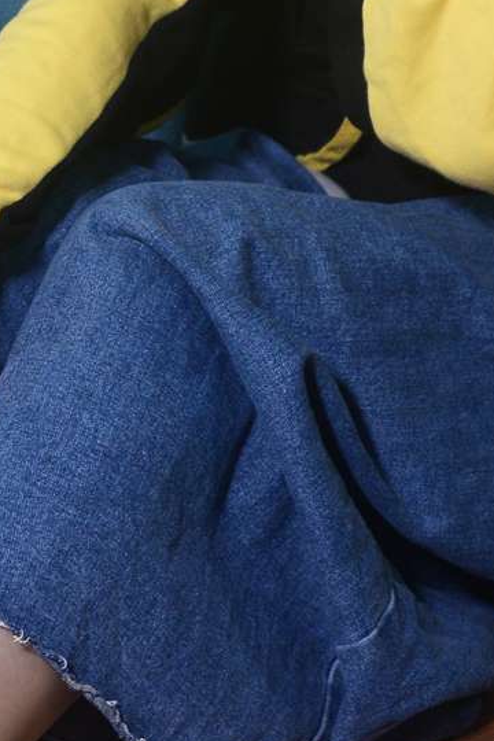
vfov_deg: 15.0
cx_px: 92
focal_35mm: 136
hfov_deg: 10.1
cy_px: 132
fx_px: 2799
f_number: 5
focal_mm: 35
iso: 800
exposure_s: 1/250
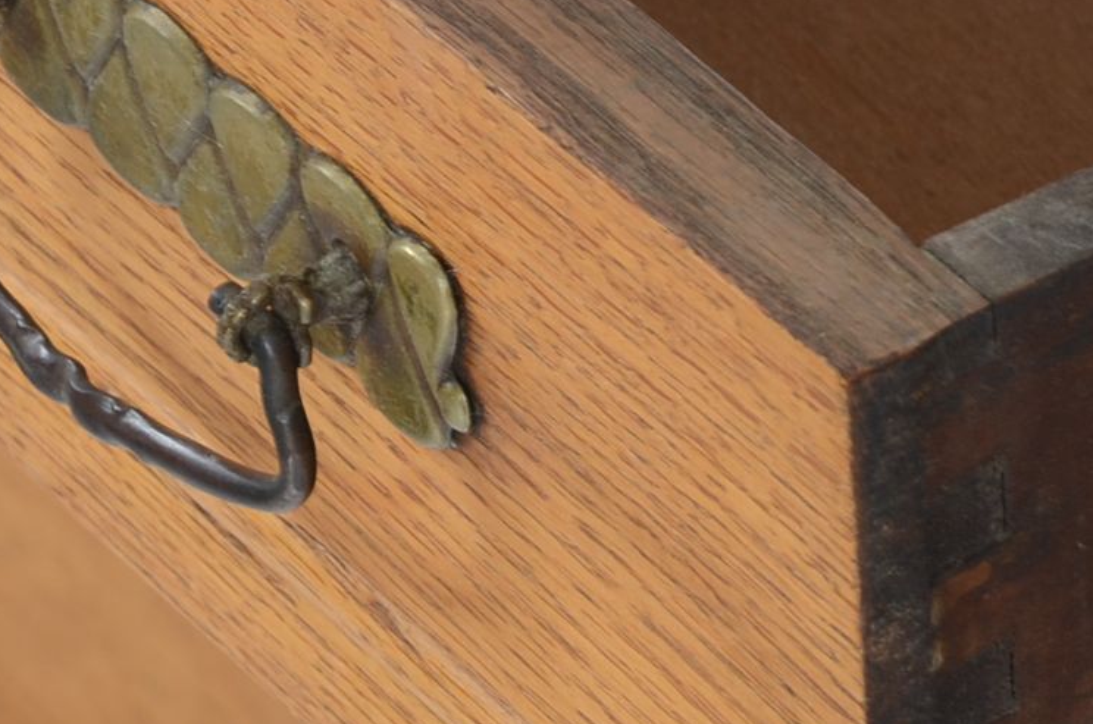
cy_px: 250
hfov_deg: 3.9
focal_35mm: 522
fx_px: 15807
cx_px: 1379
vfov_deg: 2.6
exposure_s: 1/80
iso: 200
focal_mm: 105
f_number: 8
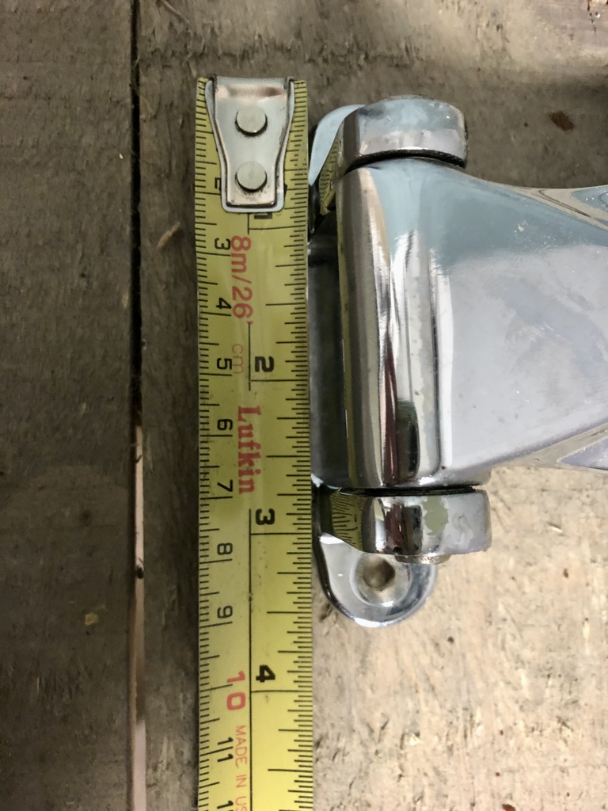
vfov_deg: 63.4
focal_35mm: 28
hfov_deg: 49.7
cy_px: 406
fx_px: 656
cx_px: 304
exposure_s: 1/7
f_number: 1.8
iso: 80
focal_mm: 4
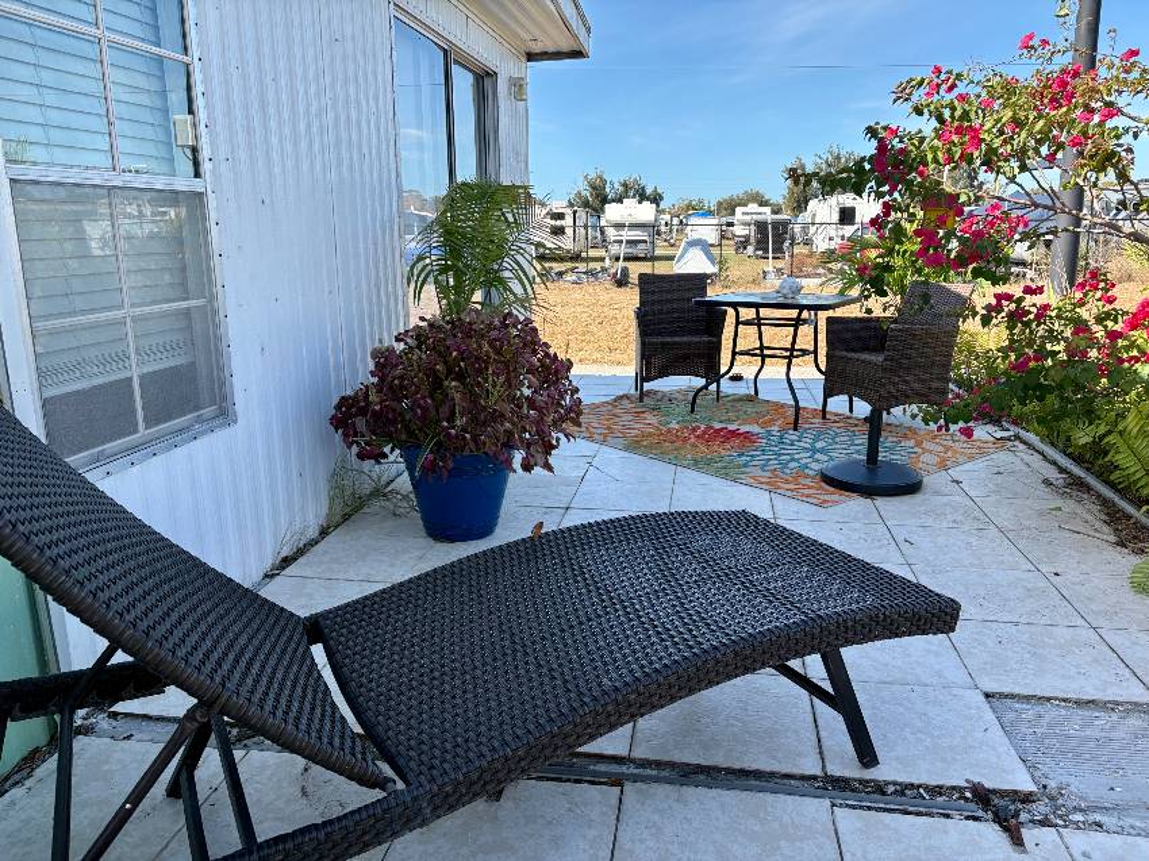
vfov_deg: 53.0
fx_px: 863
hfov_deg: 67.3
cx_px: 574
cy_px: 430
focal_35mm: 26
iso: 64
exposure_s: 1/1287
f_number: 1.6
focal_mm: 5.96
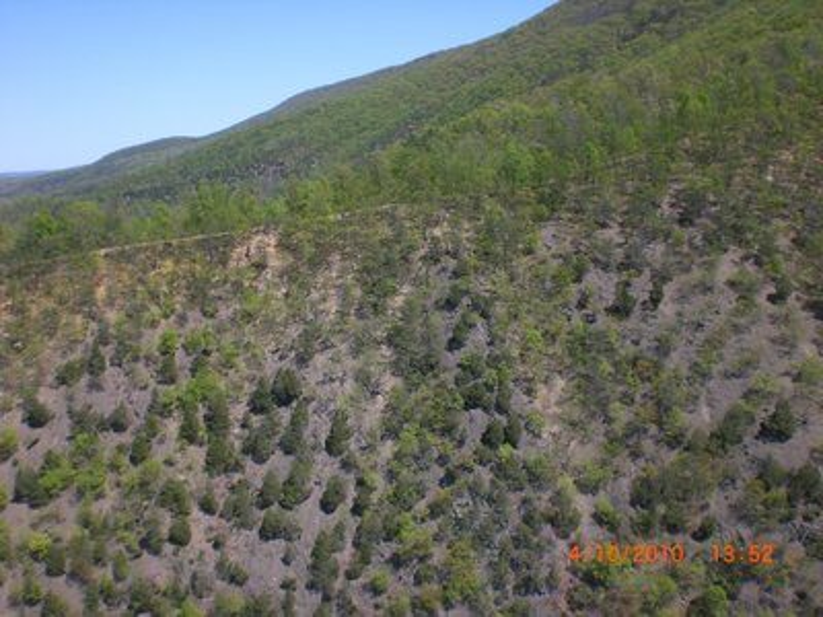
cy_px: 308
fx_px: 903
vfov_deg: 37.7
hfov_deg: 49.0
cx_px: 412
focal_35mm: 38
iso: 50
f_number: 4.4
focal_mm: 6.3
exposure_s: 1/400
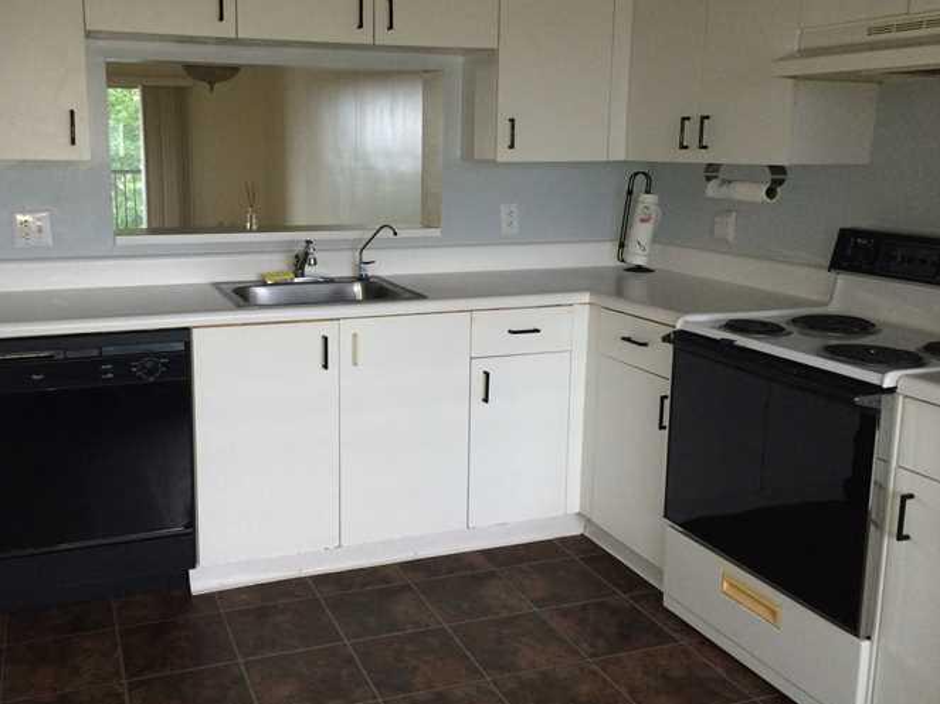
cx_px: 397
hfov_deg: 52.4
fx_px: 950
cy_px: 323
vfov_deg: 40.7
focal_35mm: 35
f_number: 2.2
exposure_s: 1/24
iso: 160
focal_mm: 4.15
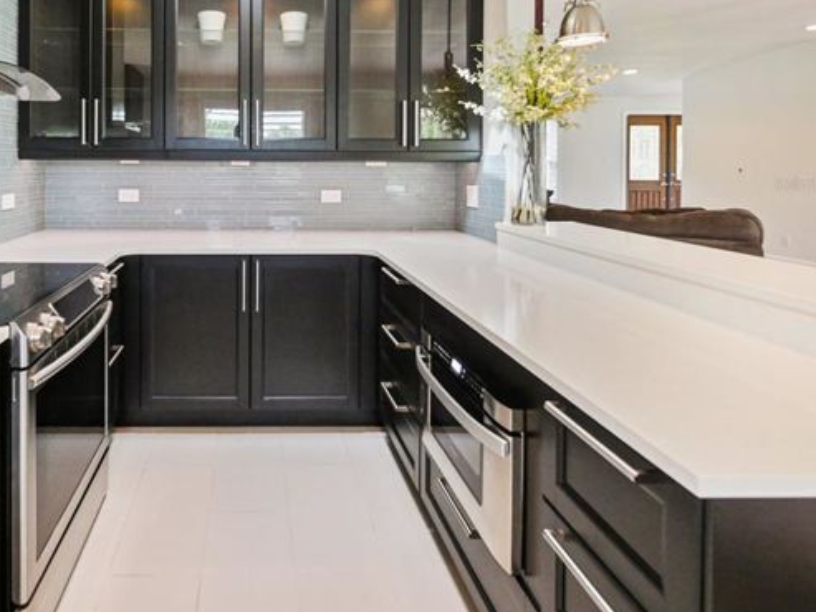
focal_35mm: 20
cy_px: 184
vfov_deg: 63.6
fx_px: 472
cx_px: 259
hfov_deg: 78.5
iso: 1000
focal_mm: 7
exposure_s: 1/60
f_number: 4
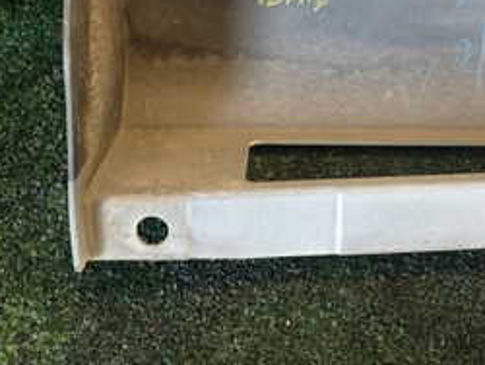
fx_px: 841
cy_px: -68
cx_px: 371
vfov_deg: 22.6
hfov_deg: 31.5
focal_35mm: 60
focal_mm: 4.5
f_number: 2
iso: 250
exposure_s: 1/30
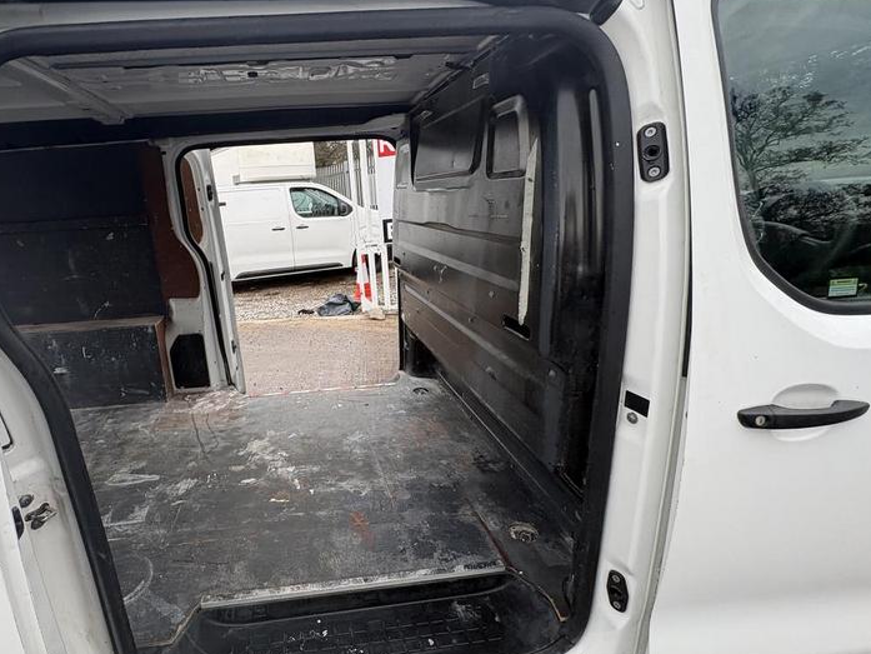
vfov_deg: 71.6
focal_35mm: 18
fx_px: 453
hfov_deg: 86.1
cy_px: 331
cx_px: 329
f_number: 2.2
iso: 40
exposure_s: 1/189
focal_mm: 2.22
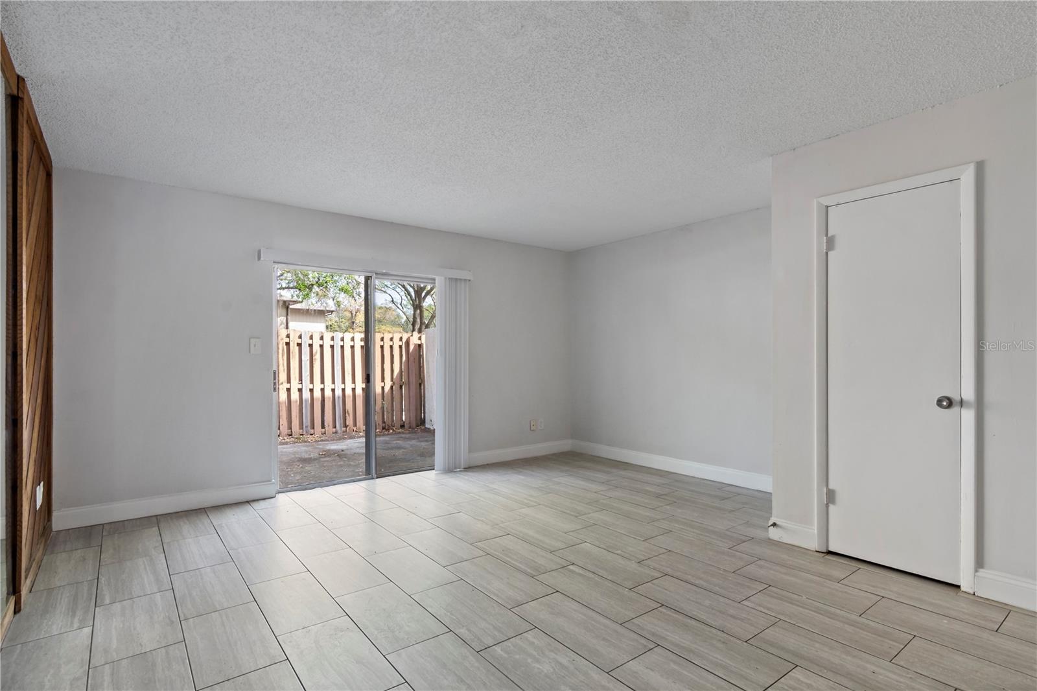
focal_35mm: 16
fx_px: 475
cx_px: 518
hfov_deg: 95.0
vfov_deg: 72.0
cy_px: 346
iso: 200
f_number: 9
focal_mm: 11
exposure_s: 1/2.5
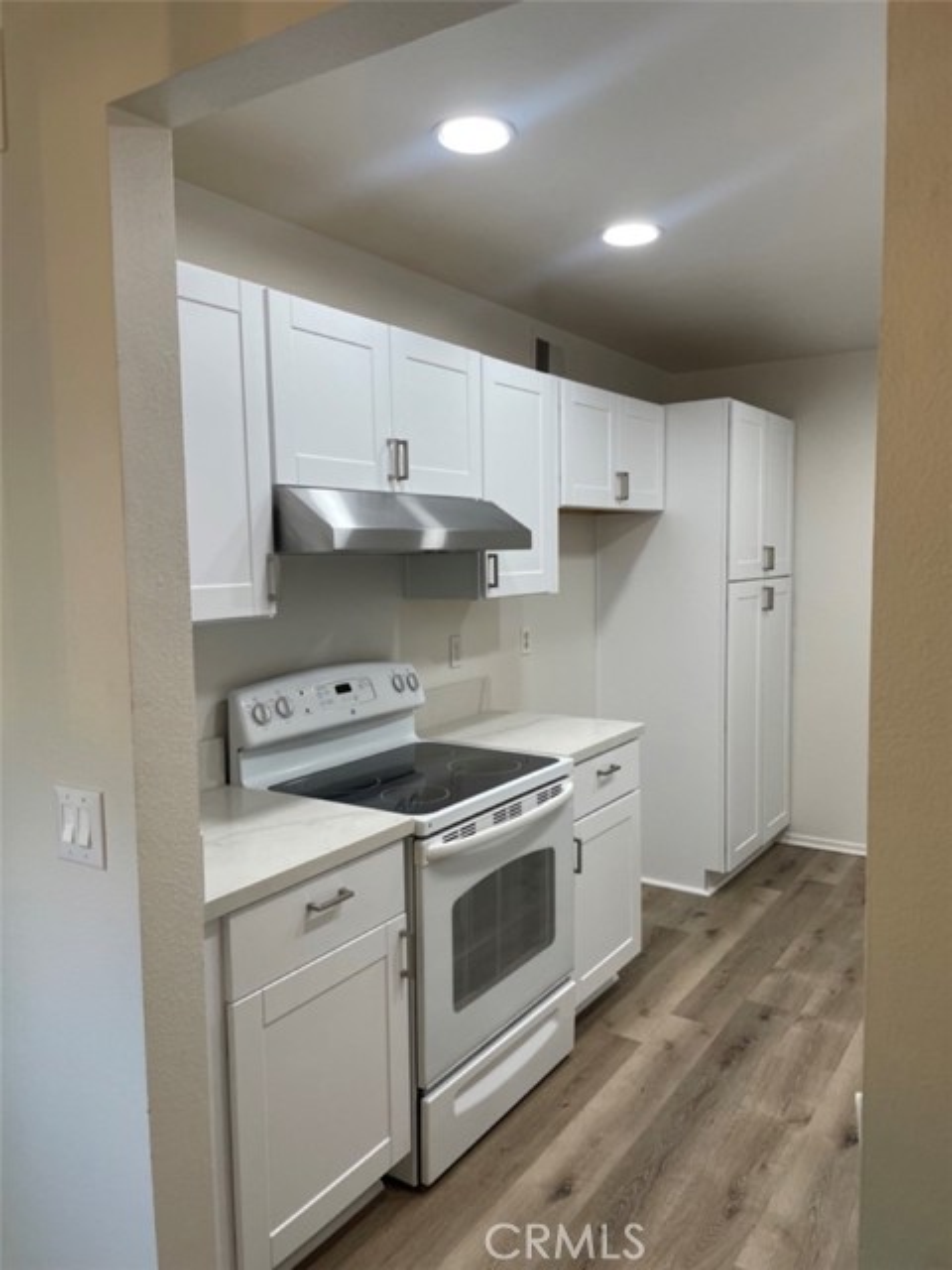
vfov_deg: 67.3
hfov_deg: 53.1
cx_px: 476
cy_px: 635
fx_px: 953
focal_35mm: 26
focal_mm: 4.2
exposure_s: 1/120
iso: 80
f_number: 1.6
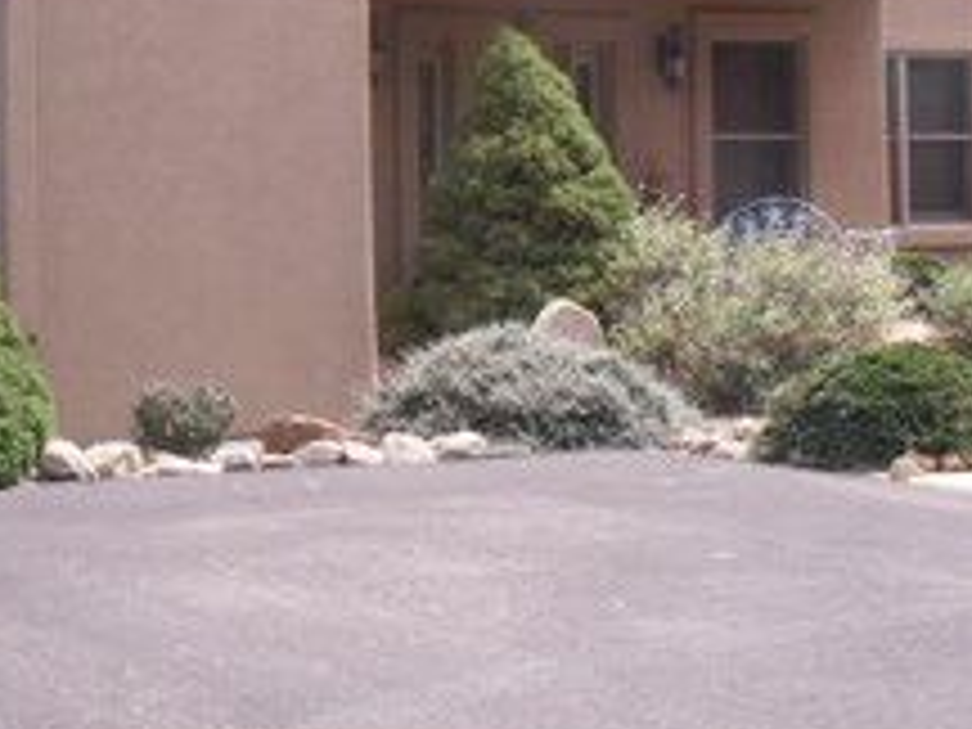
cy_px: 128
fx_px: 2274
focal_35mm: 81
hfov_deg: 23.6
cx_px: 135
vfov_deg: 18.0
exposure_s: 1/125
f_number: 5
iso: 50
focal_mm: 5.86
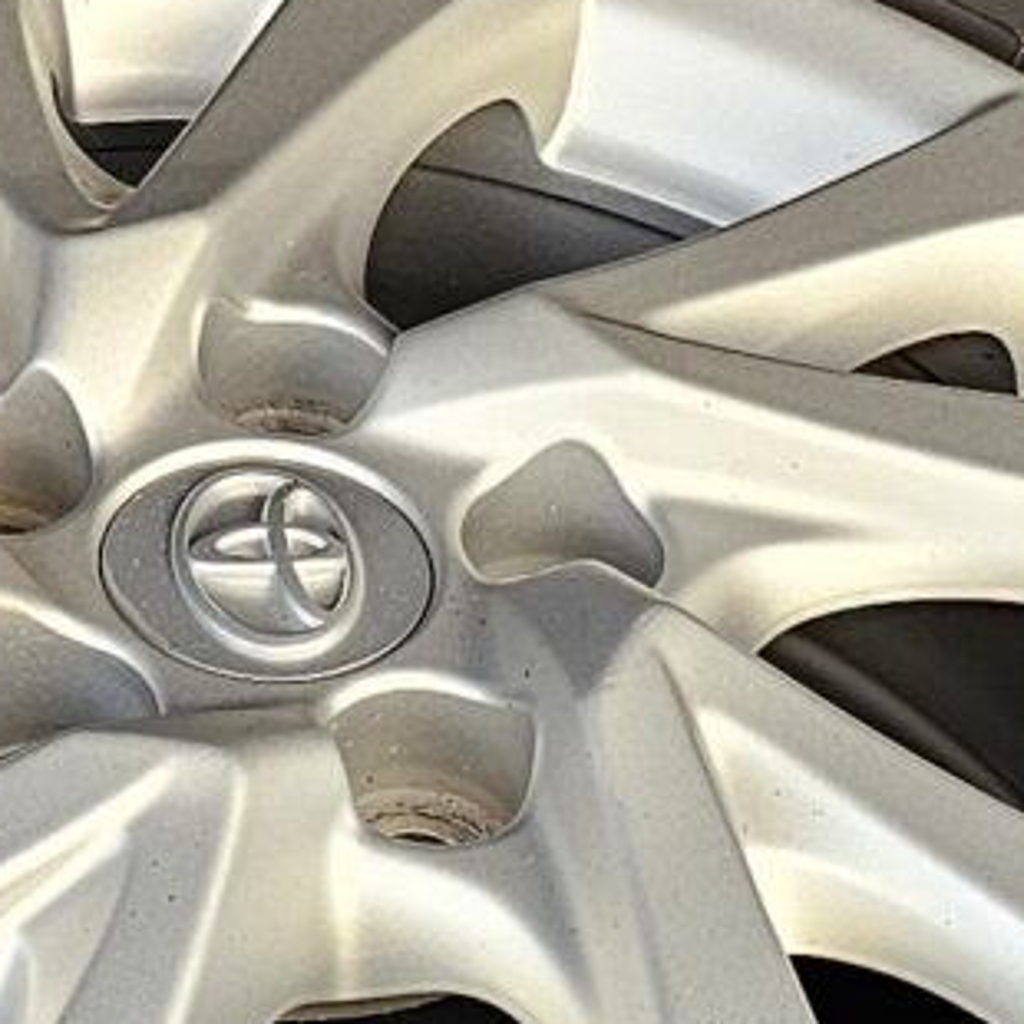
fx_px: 5623
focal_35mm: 168
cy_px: -314
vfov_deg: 10.2
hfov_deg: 10.2
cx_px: -201
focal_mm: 6.3
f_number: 1.7
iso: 80
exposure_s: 1/100
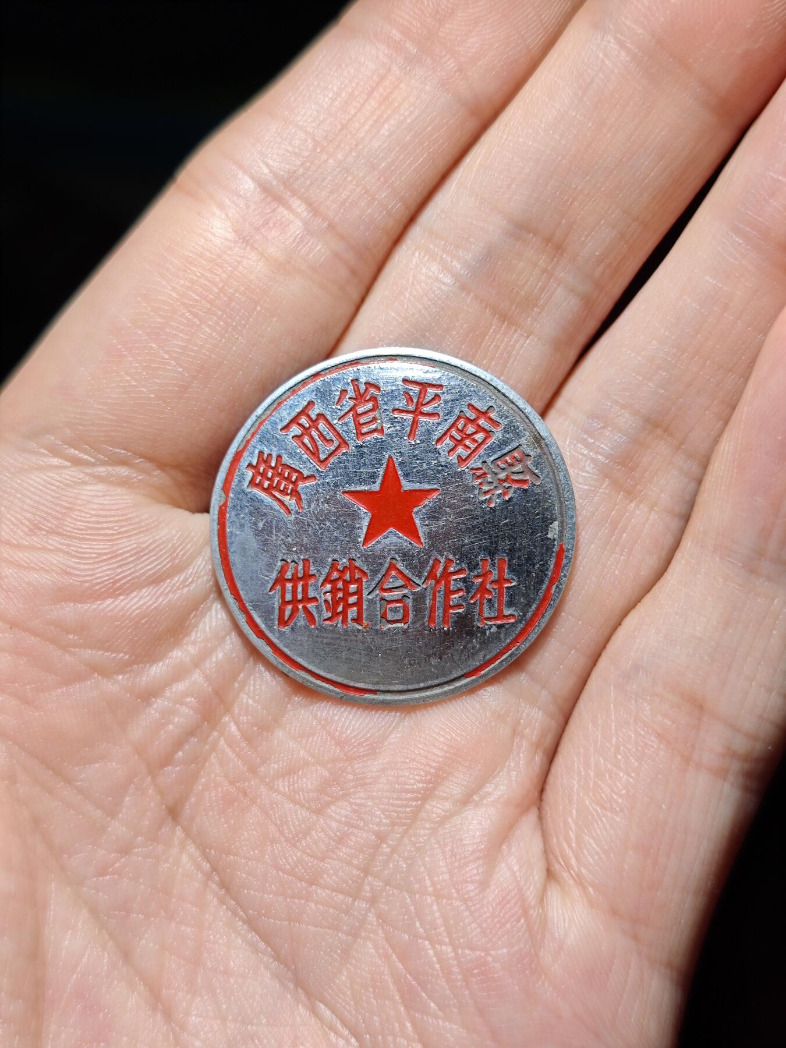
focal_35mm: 46
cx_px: 393
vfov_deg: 41.2
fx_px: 1393
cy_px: 524
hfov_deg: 31.5
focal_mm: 6.55
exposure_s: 1/1722
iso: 50
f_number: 1.6
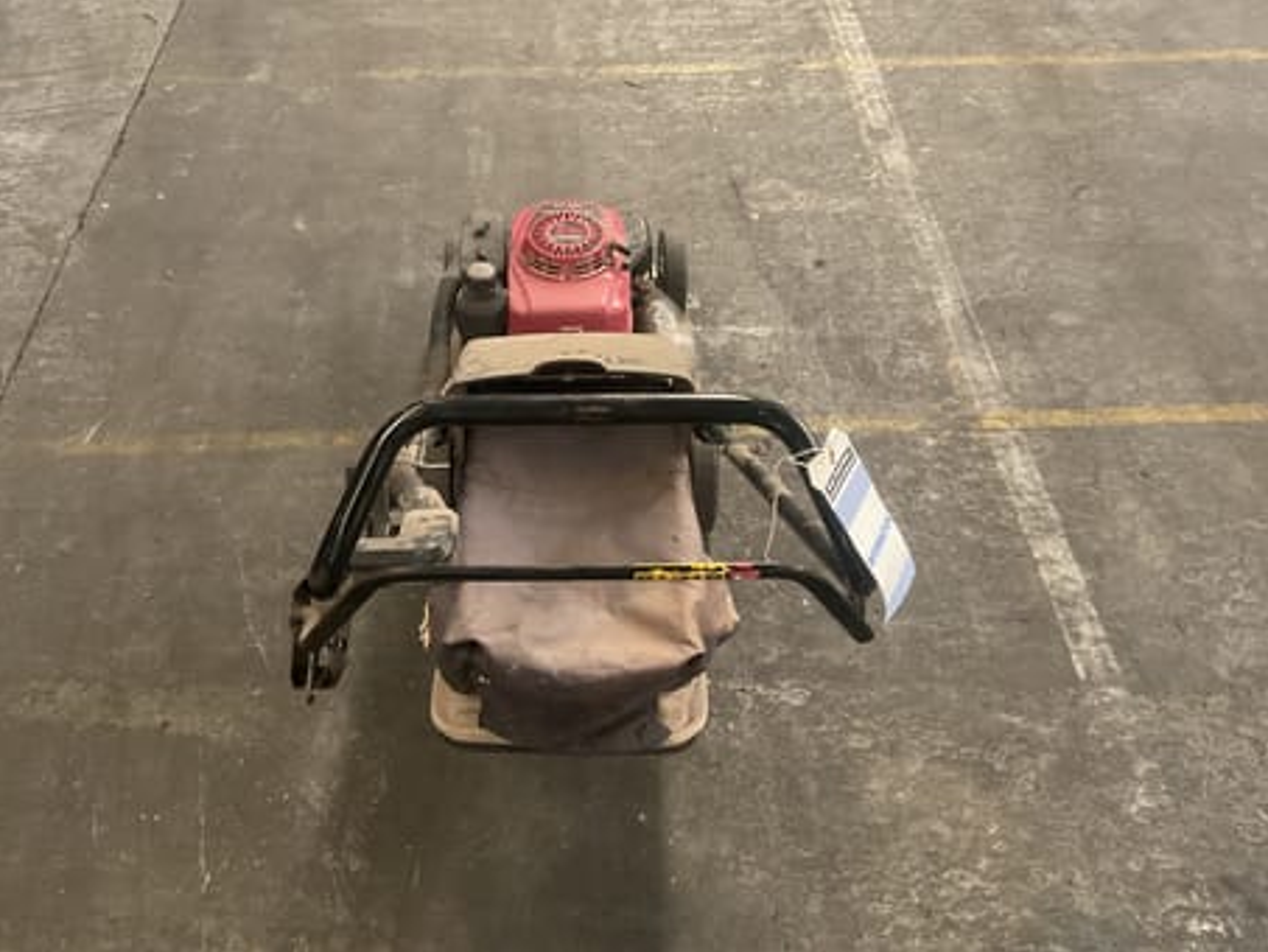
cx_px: 585
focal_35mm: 32
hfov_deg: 56.7
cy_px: 433
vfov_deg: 44.1
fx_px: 1172
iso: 250
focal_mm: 3
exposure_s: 1/33
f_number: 1.8
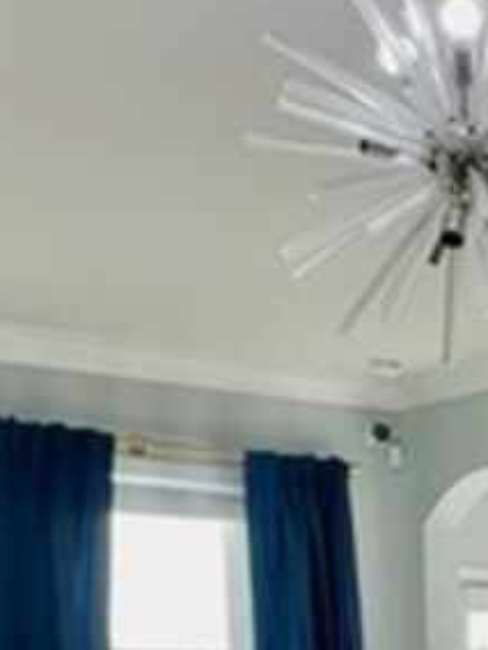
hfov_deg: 15.9
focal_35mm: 84
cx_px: 765
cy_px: 920
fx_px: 1579
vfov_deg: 20.5
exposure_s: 1/120
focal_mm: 2.22
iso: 40
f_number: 2.2
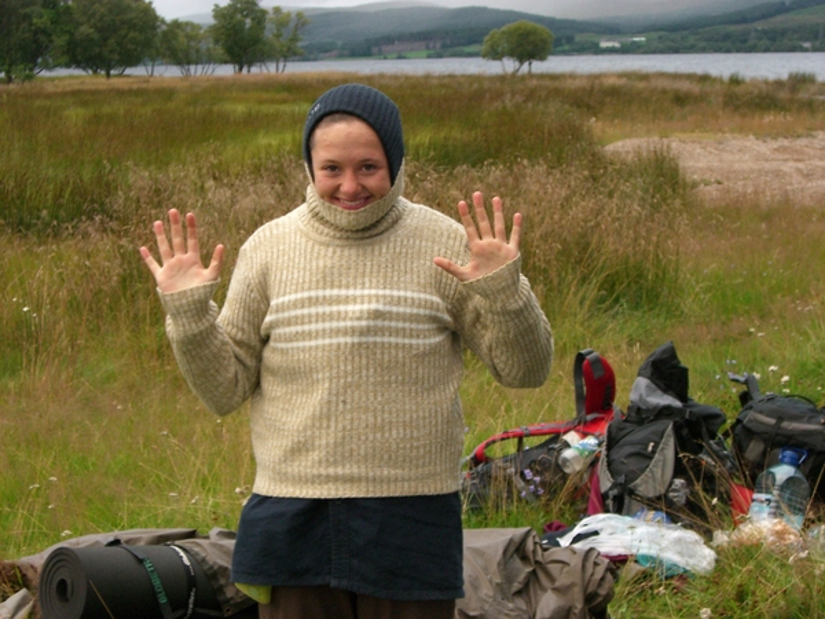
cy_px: 310
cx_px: 412
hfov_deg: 24.7
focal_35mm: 79
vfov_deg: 18.7
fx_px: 1883
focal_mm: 12.8
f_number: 4.1
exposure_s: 1/80
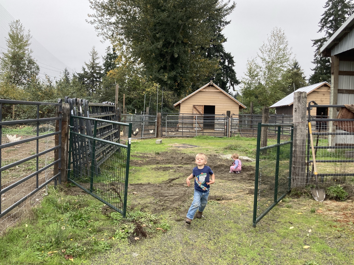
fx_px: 317
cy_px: 127
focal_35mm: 31
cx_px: 181
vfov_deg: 45.4
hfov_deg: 58.3
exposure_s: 1/226
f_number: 1.8
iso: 20
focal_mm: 3.99
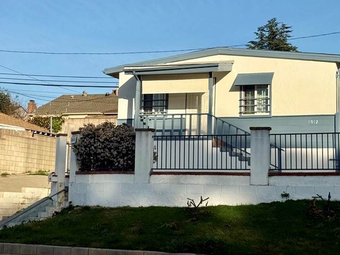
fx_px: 746
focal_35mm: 76
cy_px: 101
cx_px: 153
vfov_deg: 19.4
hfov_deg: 25.7
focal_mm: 6.76
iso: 64
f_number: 1.78
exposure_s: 1/6024
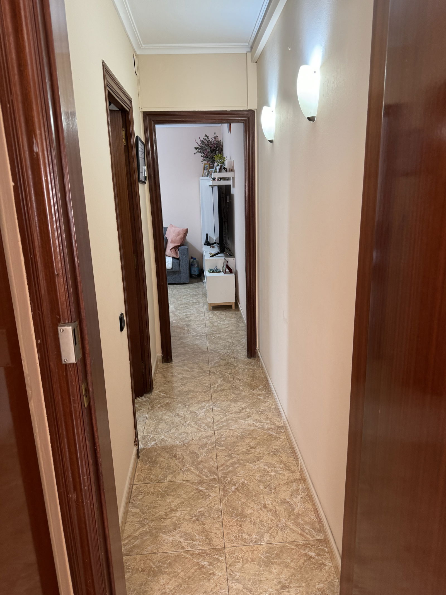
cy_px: 298
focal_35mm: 24
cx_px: 223
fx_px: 412
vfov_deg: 71.6
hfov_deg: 56.8
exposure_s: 1/50
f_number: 1.78
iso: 250
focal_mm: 6.86
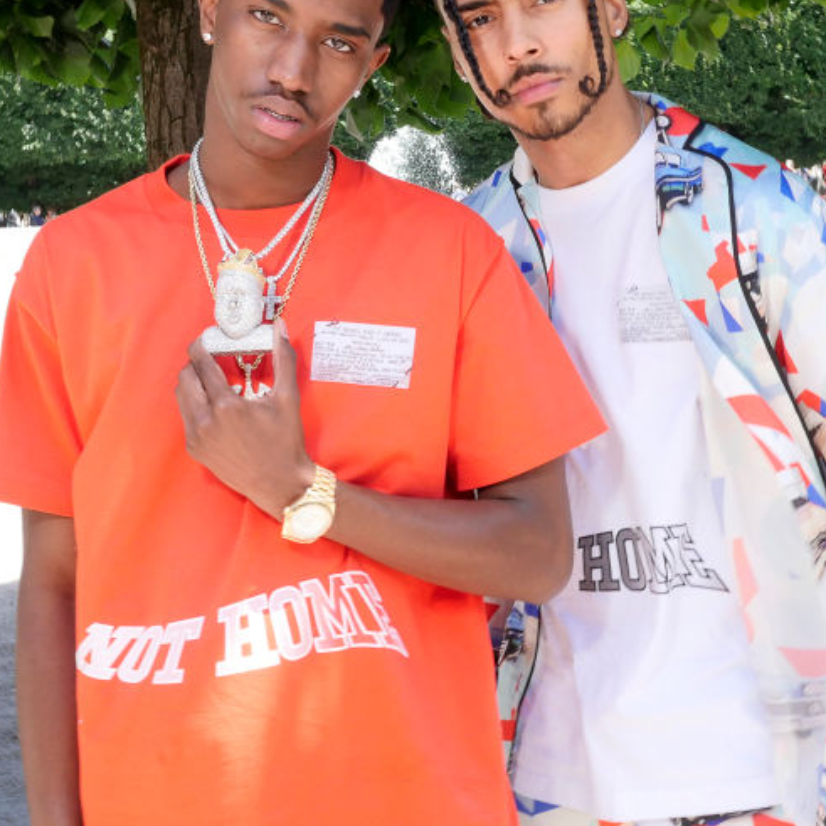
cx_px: 505
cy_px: 326
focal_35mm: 55
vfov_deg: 31.0
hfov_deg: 31.0
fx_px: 1485
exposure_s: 1/160
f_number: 8
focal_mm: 15
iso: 500
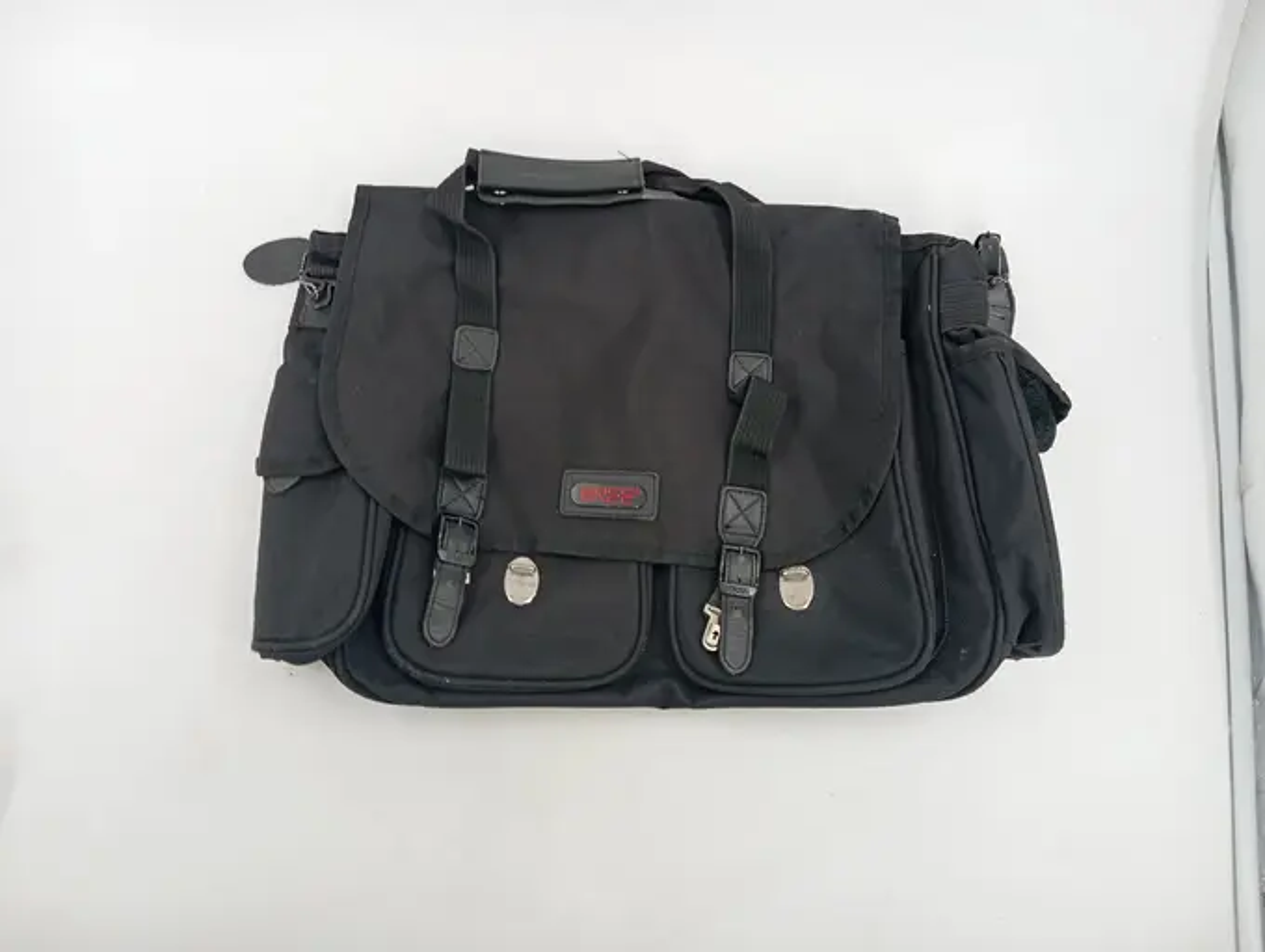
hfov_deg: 63.4
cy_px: 476
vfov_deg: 49.9
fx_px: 1025
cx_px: 632
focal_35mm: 28
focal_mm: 4.22
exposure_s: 1/50
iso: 60
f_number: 1.8
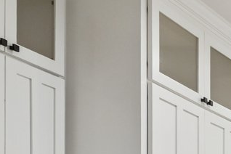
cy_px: 304
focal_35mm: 103
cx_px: 543
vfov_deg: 11.9
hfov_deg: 14.1
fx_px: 663
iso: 200
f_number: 8
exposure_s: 1/30
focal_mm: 10.7
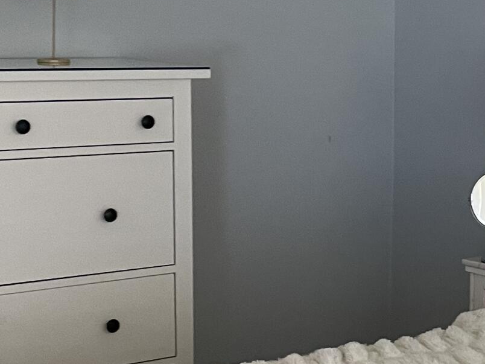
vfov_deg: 15.2
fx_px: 1359
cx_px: 567
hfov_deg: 19.2
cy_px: 188
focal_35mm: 97
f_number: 1.6
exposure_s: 1/60
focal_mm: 4.2
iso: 125
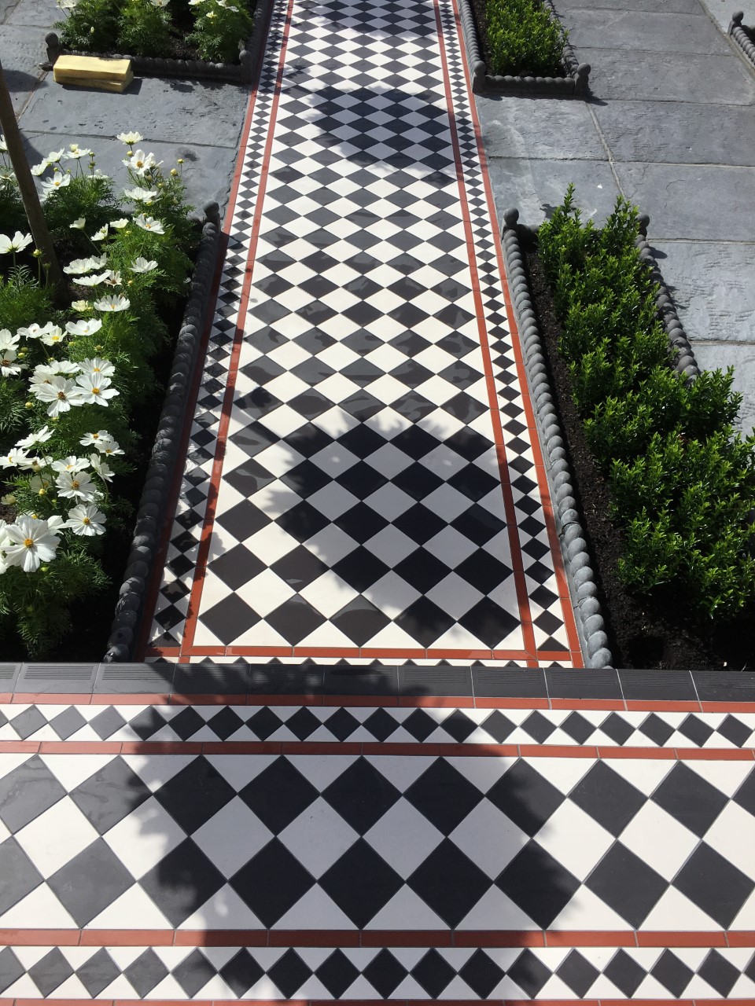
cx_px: 378
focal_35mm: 29
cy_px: 503
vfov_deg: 61.7
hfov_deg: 48.2
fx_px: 843
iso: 25
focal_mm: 4.15
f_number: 2.2
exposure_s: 1/2404
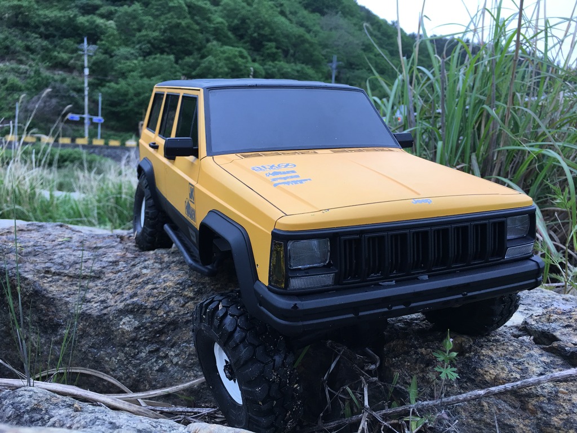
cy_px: 216
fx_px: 483
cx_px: 288
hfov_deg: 61.7
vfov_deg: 48.2
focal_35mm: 29
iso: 25
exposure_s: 1/40
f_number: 2.2
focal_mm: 4.15
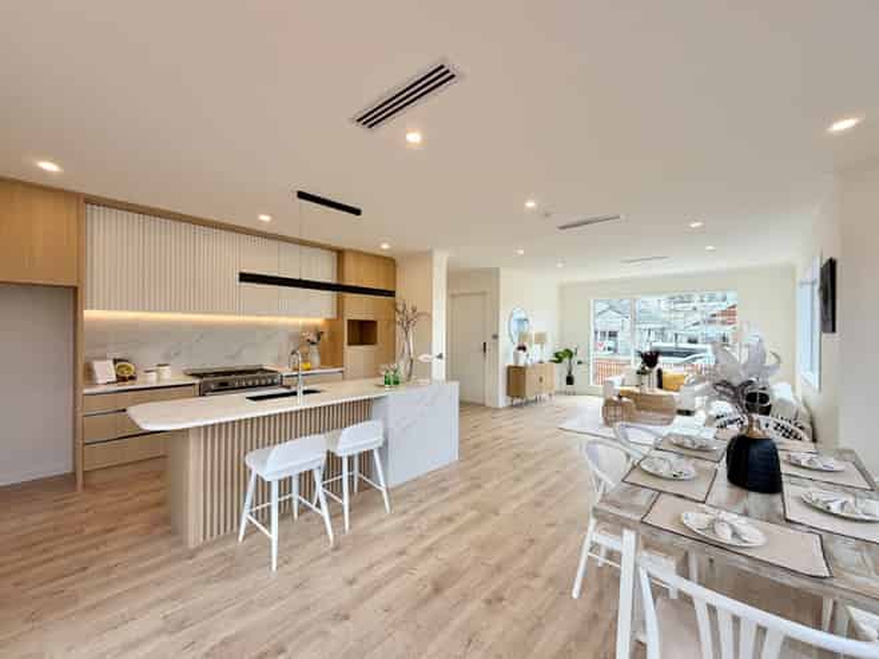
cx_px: 440
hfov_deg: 102.1
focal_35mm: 14
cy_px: 330
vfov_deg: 85.6
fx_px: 355
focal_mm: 2.22
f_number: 2.2
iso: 40
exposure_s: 1/180
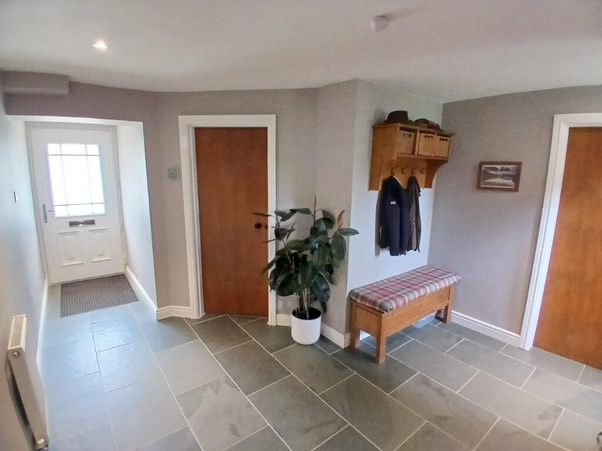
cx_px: 301
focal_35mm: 17
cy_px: 226
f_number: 2.2
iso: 500
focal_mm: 1.4
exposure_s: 1/25
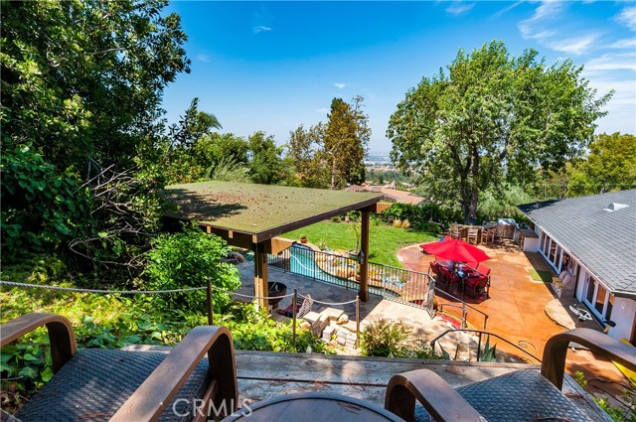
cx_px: 318
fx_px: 318
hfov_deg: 90.1
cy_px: 211
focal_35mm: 18
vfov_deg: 67.2
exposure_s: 1/80
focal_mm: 12
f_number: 14
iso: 200
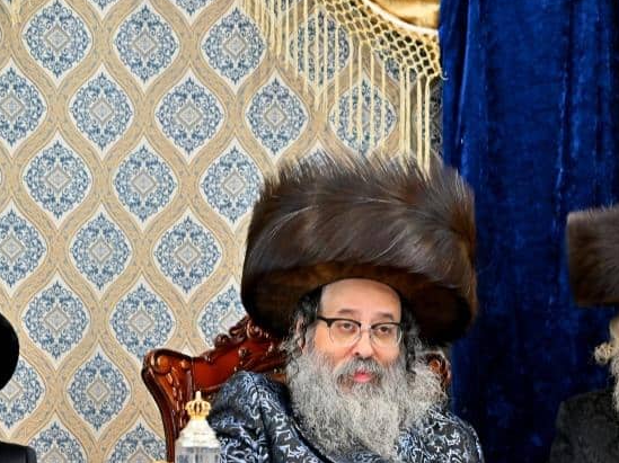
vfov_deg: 9.9
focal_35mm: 149
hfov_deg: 13.3
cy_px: 344
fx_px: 2663
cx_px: 317
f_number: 4
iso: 640
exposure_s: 1/160
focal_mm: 83
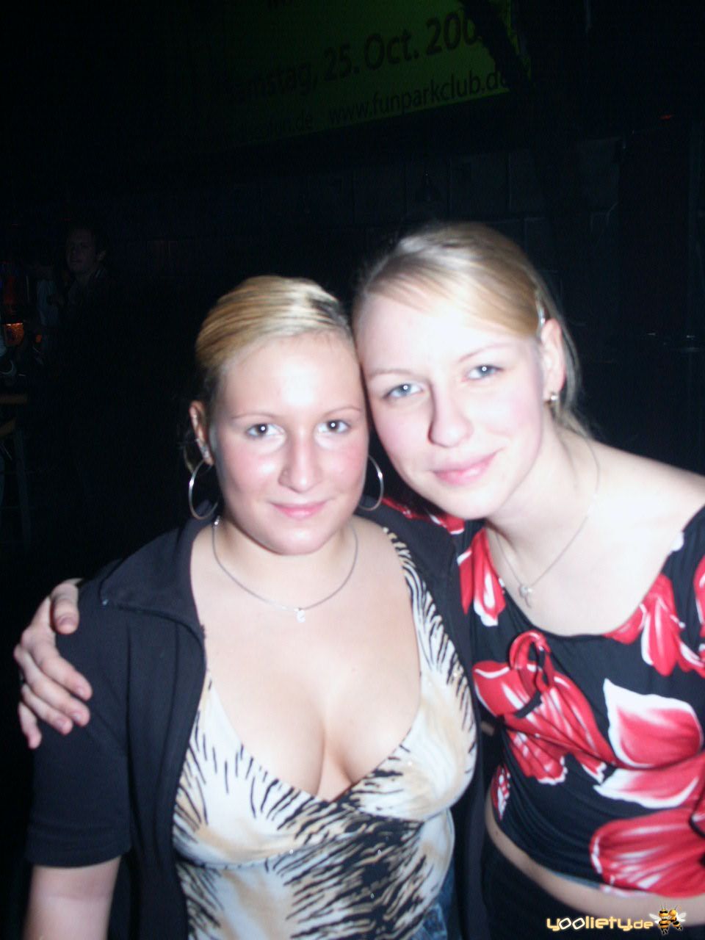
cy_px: 470
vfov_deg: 51.4
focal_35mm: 36
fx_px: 978
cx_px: 352
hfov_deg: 39.7
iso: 200
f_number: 2.8
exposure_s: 1/45
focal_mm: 9.45
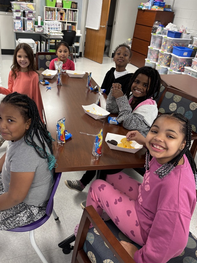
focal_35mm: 31
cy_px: 133
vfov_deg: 58.4
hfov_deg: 45.2
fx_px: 235
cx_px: 81
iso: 160
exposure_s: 1/60
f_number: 1.6
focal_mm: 5.96
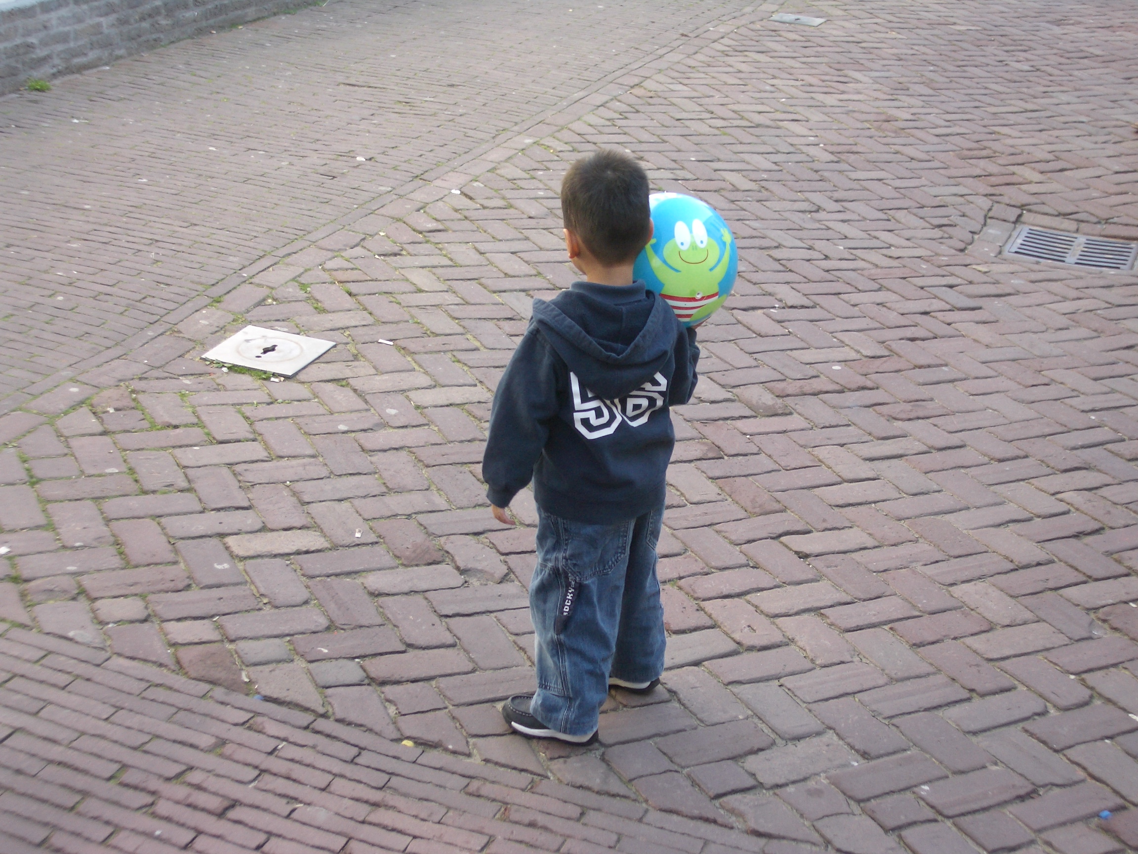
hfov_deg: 31.2
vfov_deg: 23.7
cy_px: 427
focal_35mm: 62
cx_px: 569
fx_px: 2038
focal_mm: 10.2
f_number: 3.5
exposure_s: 1/160
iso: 50
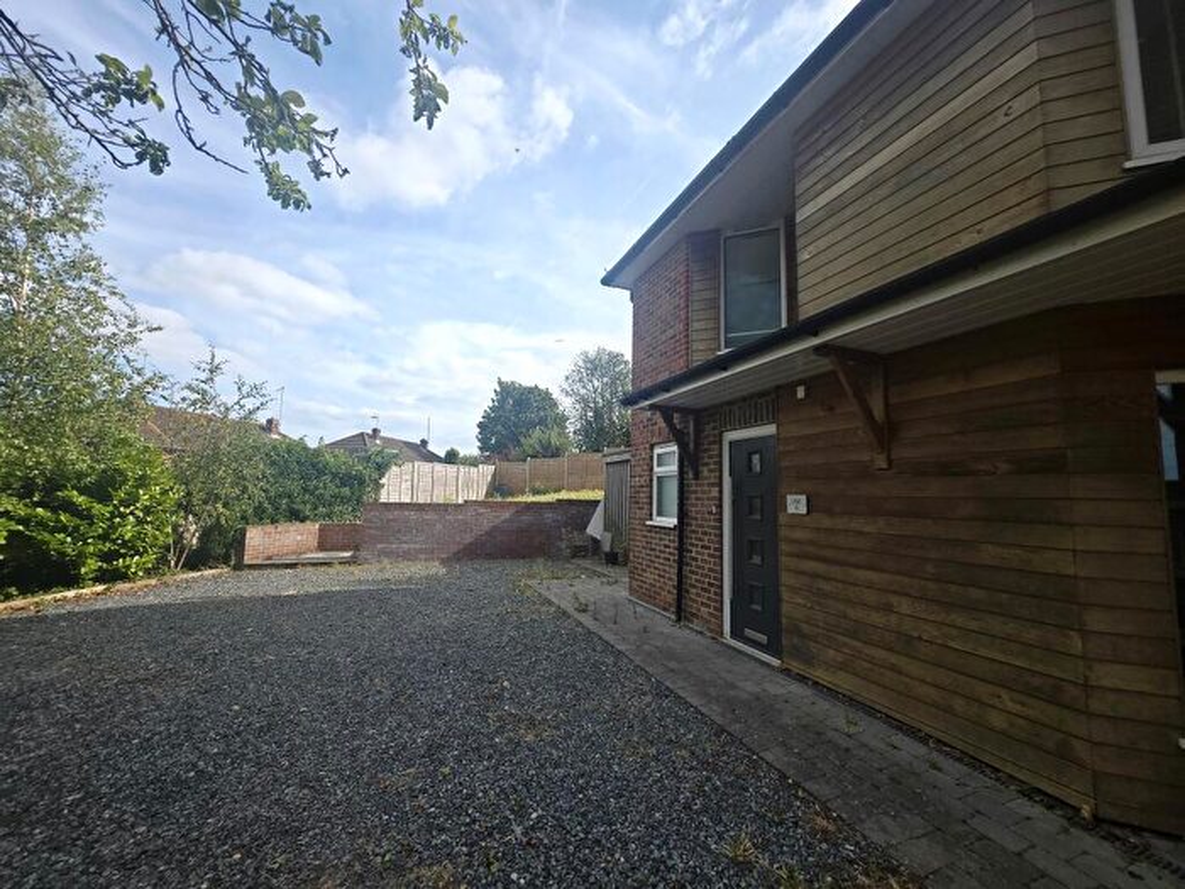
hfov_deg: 106.2
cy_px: 444
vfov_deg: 89.9
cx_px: 592
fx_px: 445
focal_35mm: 13
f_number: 2.2
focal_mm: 1.7
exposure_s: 1/833
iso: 25
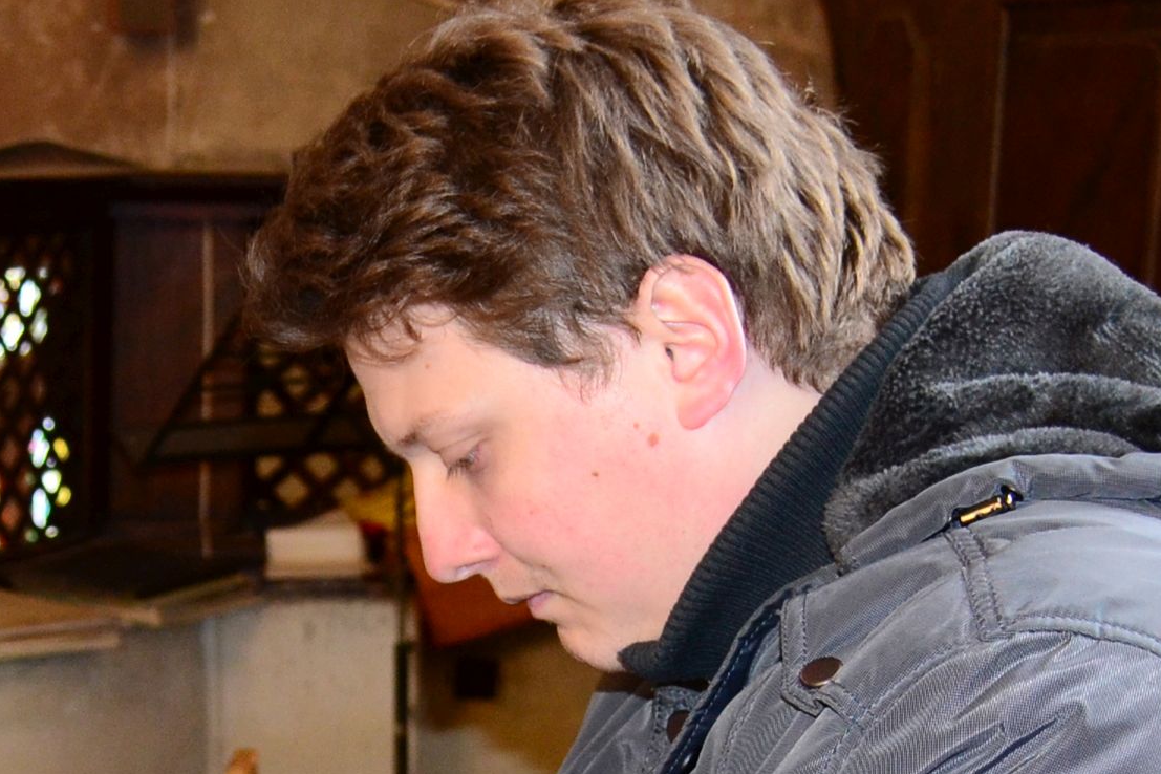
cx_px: 281
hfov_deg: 19.7
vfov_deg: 13.0
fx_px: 3321
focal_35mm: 103
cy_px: 904
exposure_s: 1/50
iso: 800
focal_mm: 22
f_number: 3.8
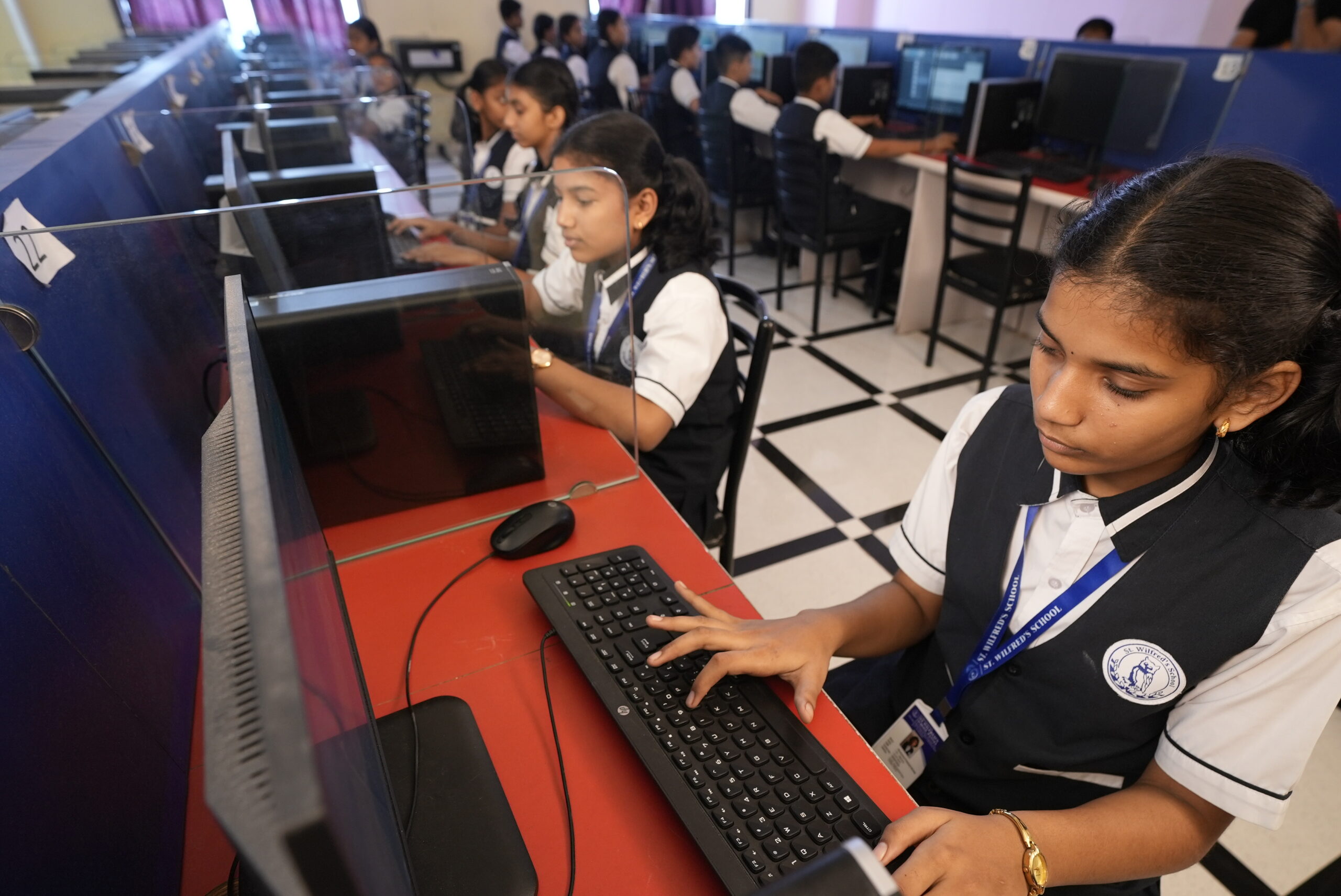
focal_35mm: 19
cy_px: 448
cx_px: 670
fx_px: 708
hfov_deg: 86.9
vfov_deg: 64.6
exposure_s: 1/100
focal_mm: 19
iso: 1250
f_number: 4
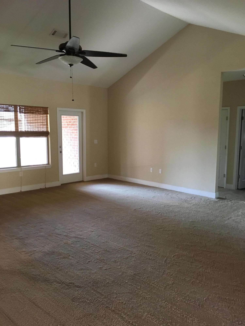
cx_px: 122
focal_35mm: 29
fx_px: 274
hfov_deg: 48.2
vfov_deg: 61.7
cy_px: 163
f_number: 2.2
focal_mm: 4.15
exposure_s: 1/30
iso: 160
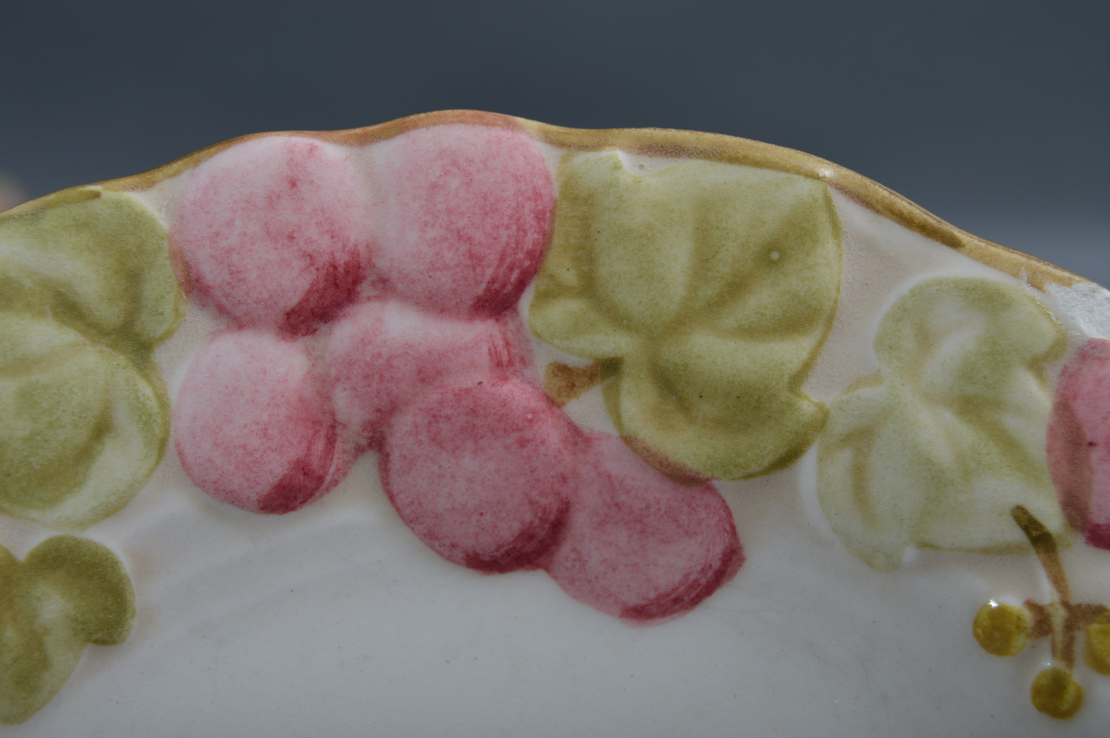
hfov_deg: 24.6
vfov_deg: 16.5
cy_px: 369
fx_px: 2541
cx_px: 555
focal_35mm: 82
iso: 100
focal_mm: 55
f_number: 9
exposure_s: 1/160
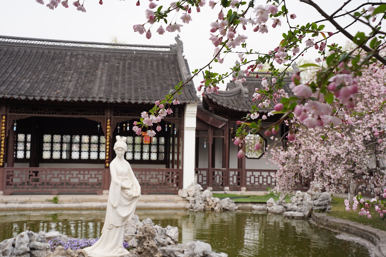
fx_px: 504
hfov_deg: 41.9
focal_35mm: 47
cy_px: 128
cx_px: 193
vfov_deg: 28.6
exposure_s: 1/8
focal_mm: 47
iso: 100
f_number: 22
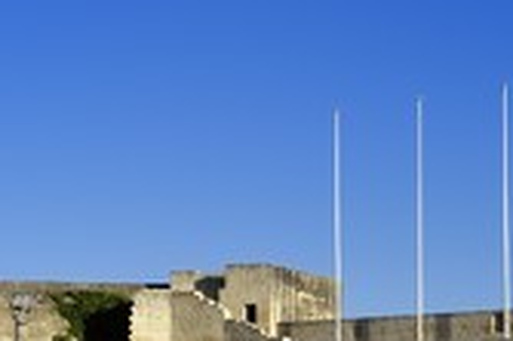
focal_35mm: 146
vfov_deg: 9.3
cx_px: 240
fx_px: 2078
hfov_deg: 14.1
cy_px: 356
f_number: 14
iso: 200
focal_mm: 58
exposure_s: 1/250
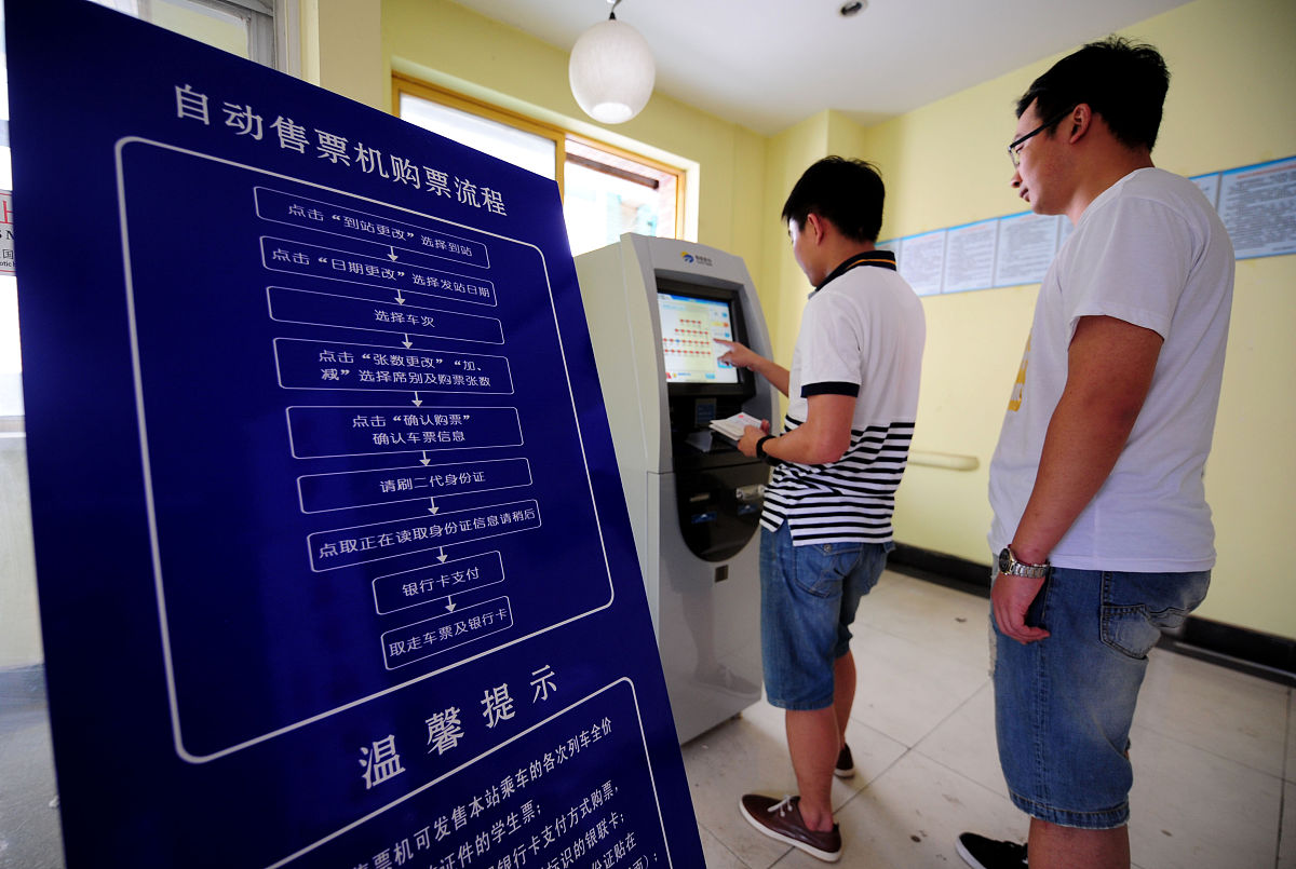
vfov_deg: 81.5
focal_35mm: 14
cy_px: 434
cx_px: 648
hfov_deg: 104.1
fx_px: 505
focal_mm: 14
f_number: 2.8
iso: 640
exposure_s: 1/80
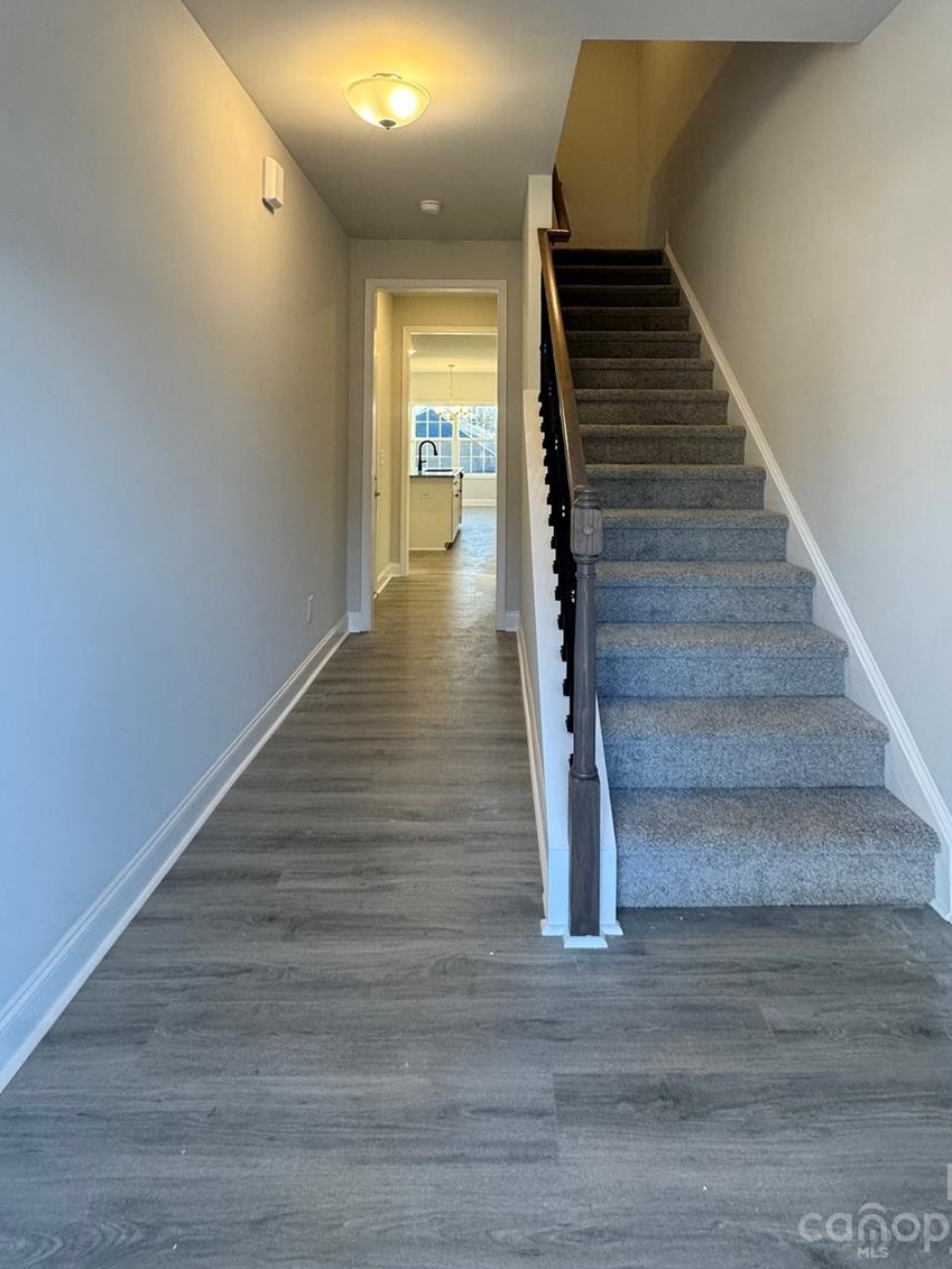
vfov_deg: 81.8
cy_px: 422
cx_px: 509
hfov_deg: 68.6
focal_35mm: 19
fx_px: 697
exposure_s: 1/120
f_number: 2.2
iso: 200
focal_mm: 2.22
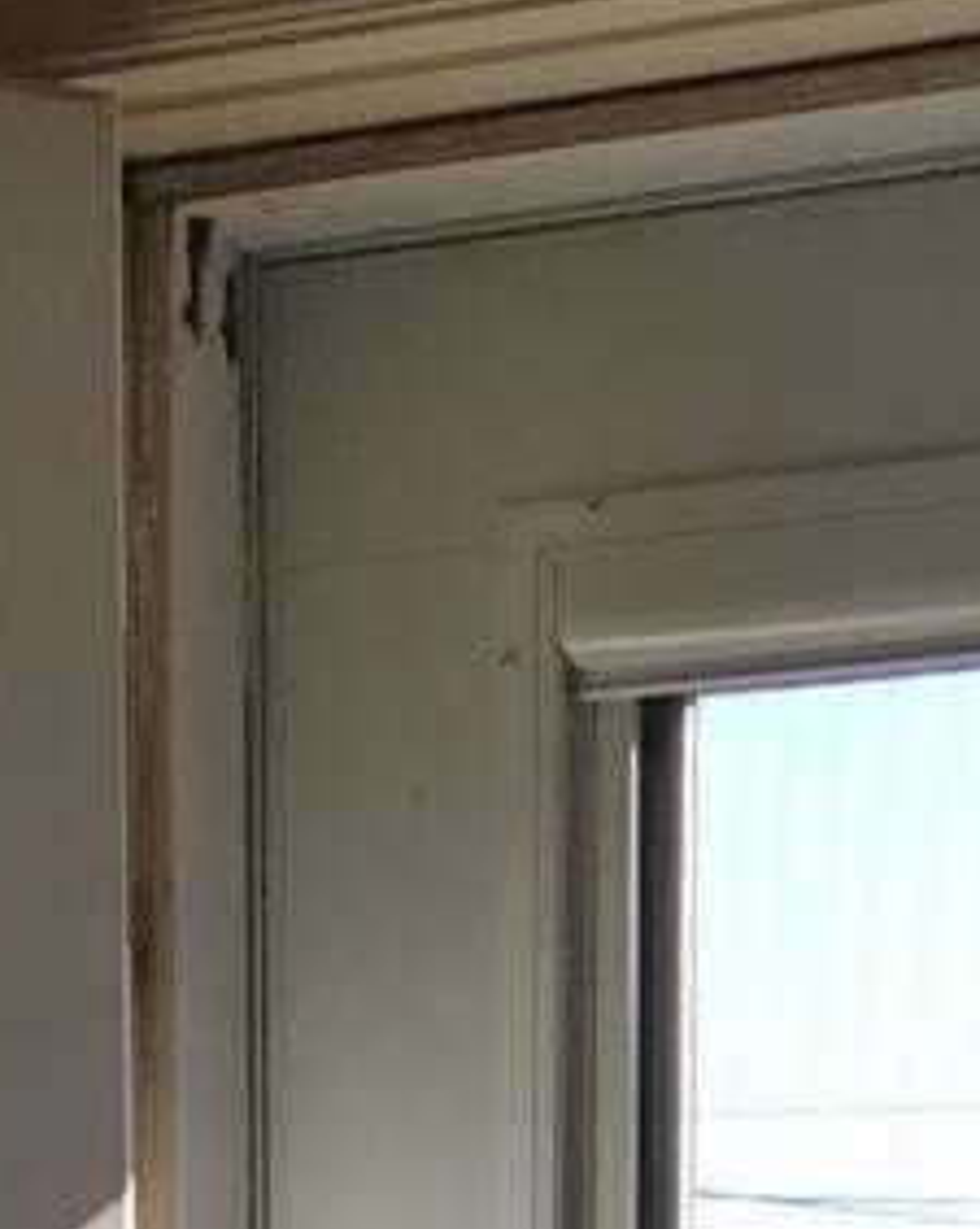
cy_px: 3216
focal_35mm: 201
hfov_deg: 7.7
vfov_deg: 8.5
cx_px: 287
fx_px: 7299
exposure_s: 1/257
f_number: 2.2
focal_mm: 4.15
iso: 25
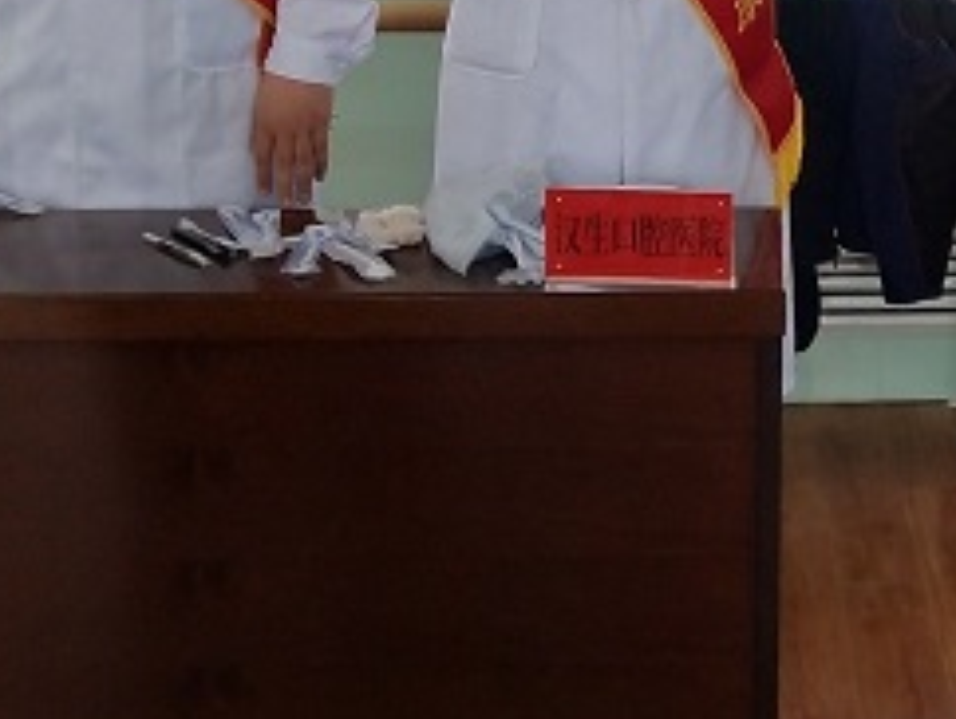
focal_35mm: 100
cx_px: 970
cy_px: -2
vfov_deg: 14.6
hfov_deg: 19.0
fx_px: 2764
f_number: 1.8
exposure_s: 1/100
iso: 210
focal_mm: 3.95
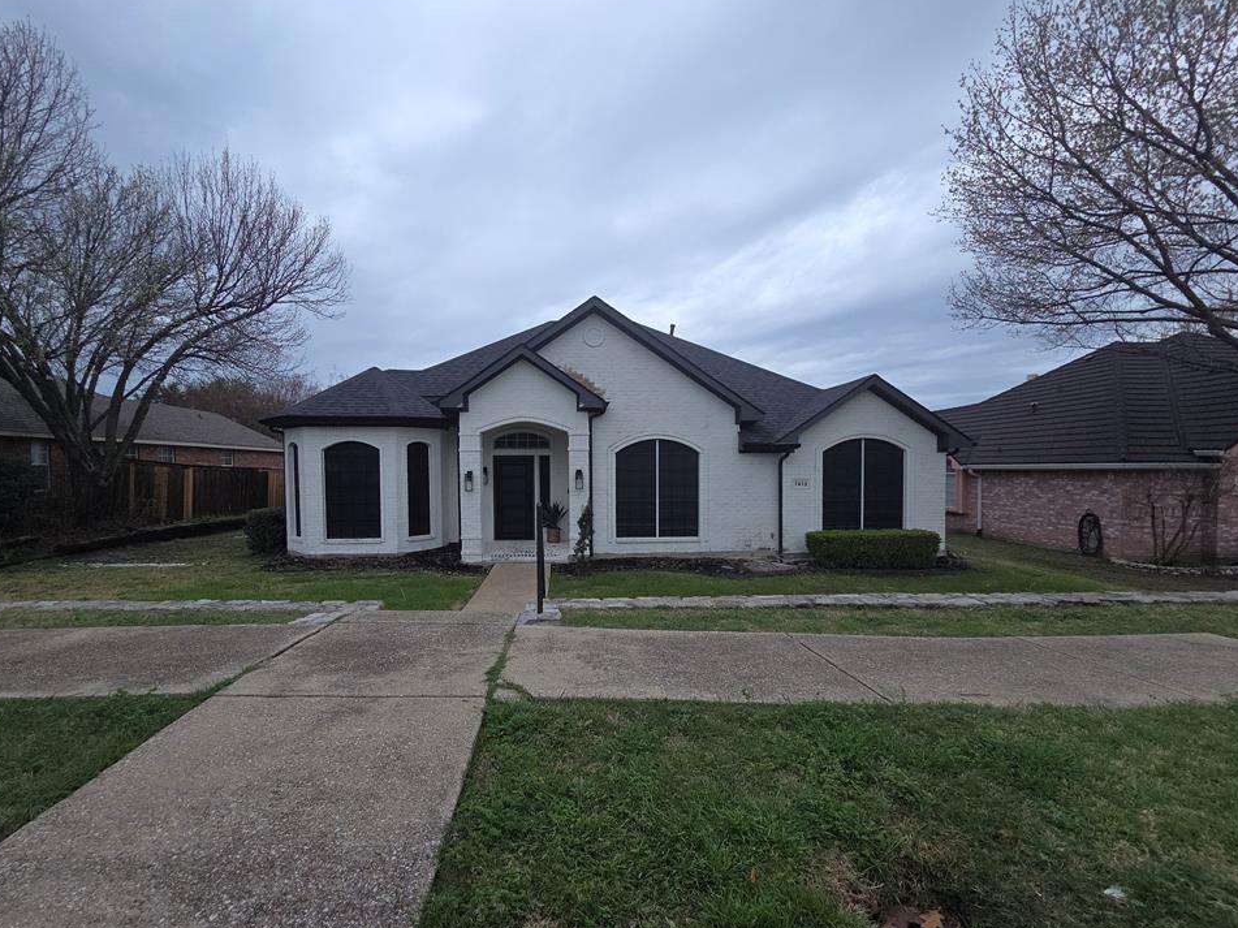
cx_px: 586
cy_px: 485
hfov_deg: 102.0
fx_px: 501
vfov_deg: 85.6
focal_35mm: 14
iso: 50
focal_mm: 2.2
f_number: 2.2
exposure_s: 1/1343
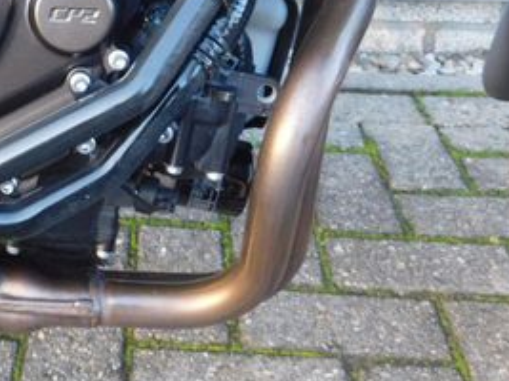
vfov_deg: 19.7
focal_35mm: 72
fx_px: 1058
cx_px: 29
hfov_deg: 26.0
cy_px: -25
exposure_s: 1/30
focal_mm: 5.3
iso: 200
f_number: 3.2
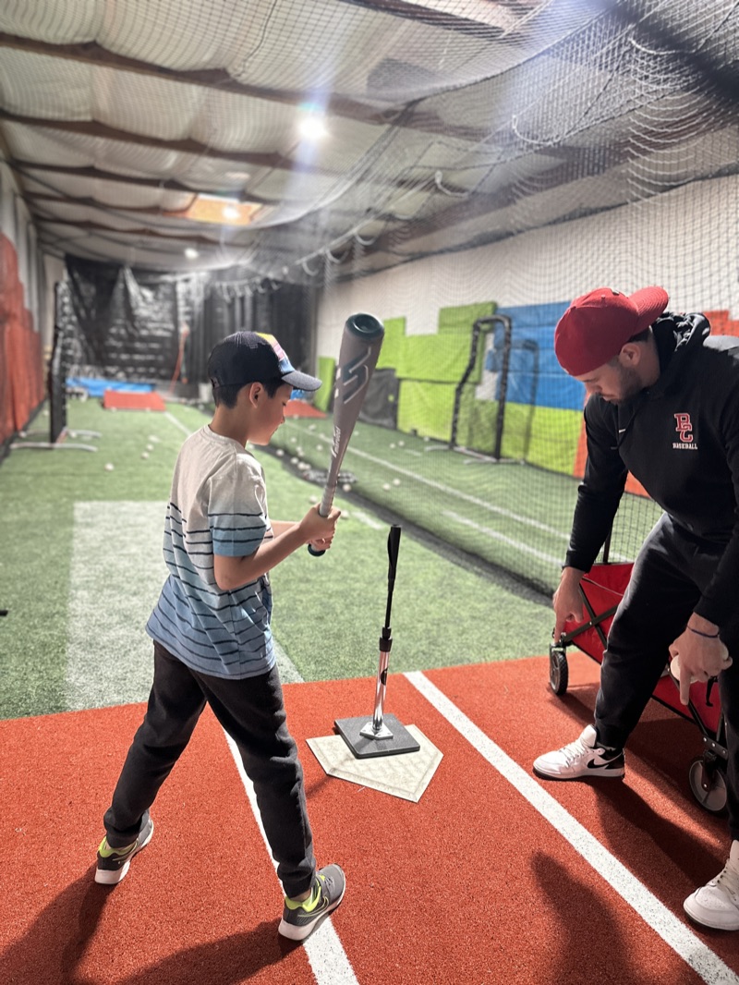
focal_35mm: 24
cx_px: 370
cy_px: 492
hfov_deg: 56.8
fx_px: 683
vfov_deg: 71.6
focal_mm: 6.86
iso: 400
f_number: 1.78
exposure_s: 1/60
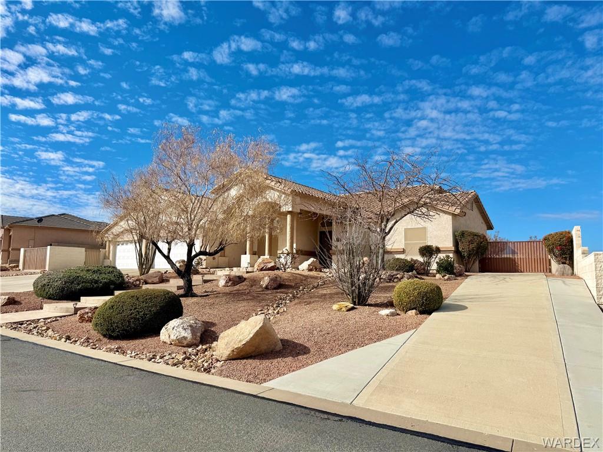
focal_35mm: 24
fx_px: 418
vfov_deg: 56.8
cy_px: 226
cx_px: 302
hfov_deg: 71.6
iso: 80
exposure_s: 1/8130
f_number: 1.78
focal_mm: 6.76
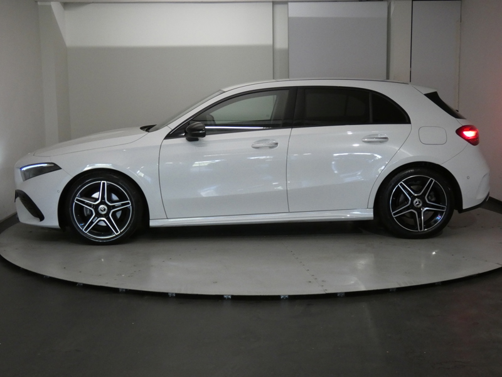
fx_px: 696
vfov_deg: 30.3
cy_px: 188
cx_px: 251
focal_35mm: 48
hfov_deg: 39.7
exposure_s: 1/80
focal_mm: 8.6
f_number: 3.8
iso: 500
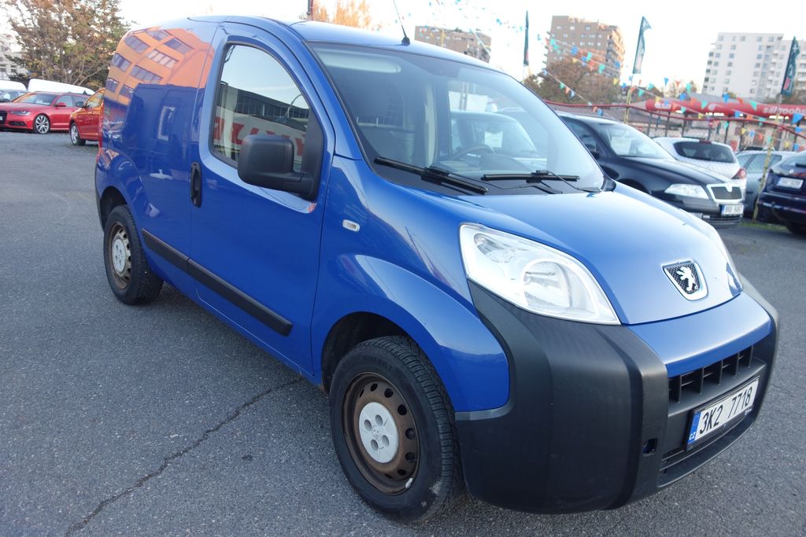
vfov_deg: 46.4
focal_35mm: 28
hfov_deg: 65.5
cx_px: 403
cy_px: 268
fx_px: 627
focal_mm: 10.4
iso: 125
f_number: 2
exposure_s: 1/100
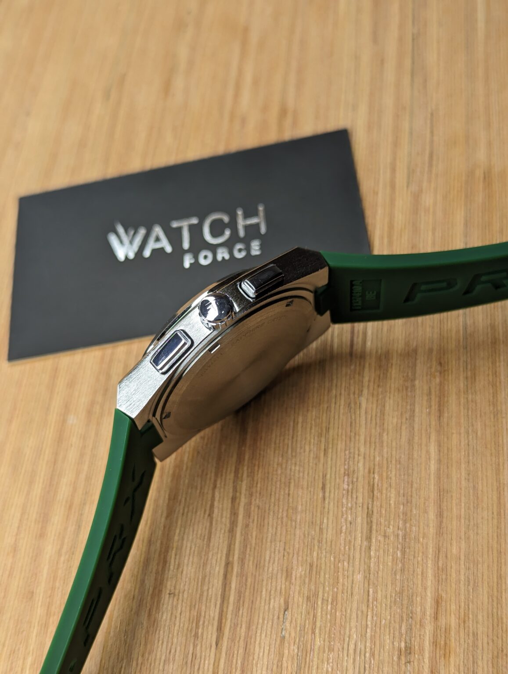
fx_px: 937
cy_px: 337
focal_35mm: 48
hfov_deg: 30.3
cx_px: 254
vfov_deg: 39.6
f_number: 1.85
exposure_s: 1/154
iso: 86
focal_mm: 6.81
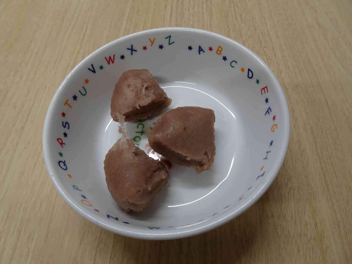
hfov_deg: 71.6
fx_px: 244
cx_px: 176
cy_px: 132
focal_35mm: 24
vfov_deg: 56.8
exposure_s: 1/30
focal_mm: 4.1
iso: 80
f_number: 3.5
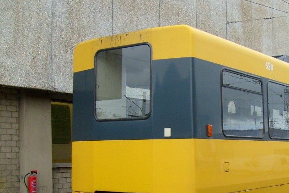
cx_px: 230
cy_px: 147
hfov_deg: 33.0
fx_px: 473
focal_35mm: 59
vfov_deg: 22.7
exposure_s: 1/60
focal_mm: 5.8
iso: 80
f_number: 7.1
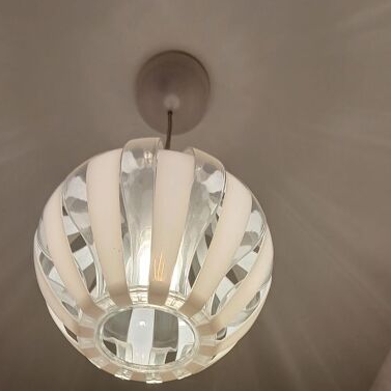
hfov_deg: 42.8
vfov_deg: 40.5
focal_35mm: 39
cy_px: 331
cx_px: 176
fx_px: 498
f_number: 1.8
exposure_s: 1/50
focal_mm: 3.98
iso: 50
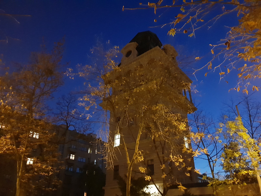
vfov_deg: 53.1
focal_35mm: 26
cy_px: 98
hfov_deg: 67.3
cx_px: 130
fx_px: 196
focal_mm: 4.3
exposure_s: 1/9
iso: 1250
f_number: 1.5
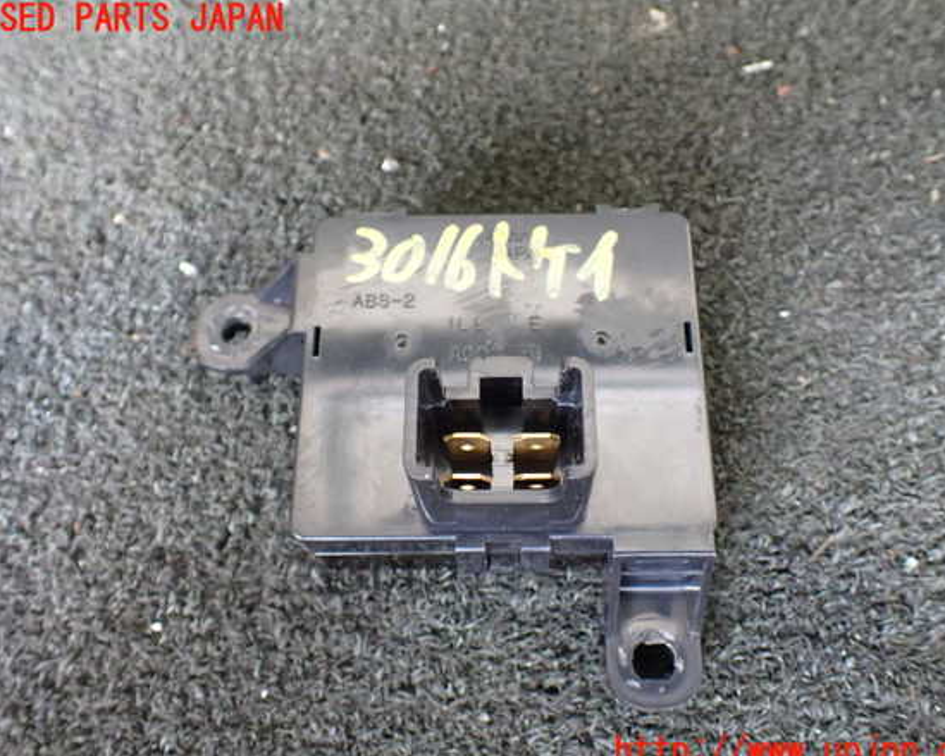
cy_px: 386
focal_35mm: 32
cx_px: 487
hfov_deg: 55.7
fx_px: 895
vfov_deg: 45.8
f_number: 2.3
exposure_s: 1/100
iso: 800
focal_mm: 5.4
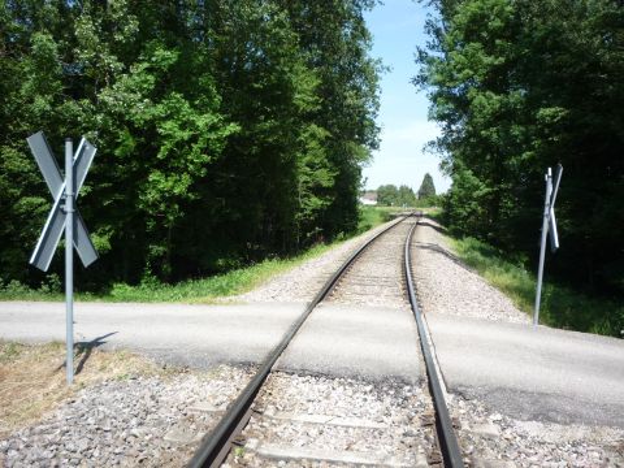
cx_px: 312
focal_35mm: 32
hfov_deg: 56.8
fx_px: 577
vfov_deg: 44.2
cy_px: 234
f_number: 4
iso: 100
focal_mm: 5.2
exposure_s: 1/400
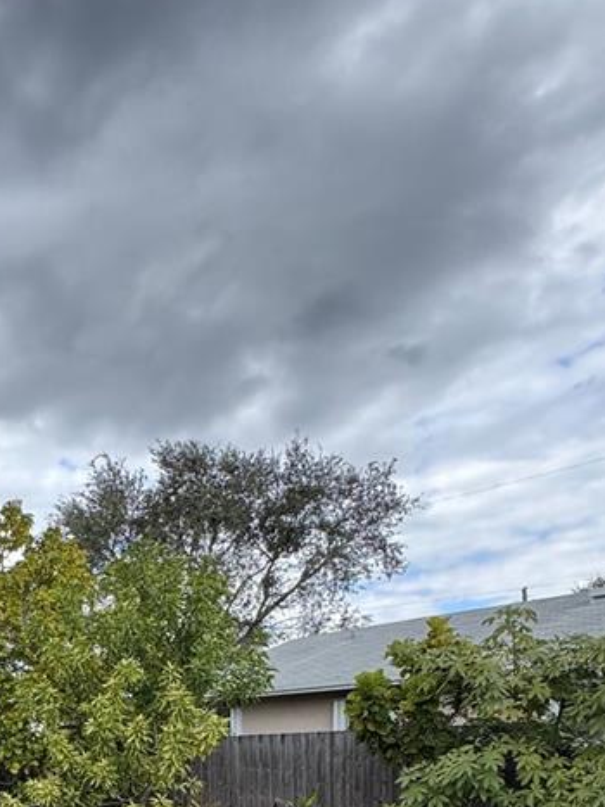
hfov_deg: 35.4
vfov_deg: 43.3
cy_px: 824
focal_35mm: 36
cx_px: -17
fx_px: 839
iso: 40
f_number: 2.2
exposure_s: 1/418
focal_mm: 2.22
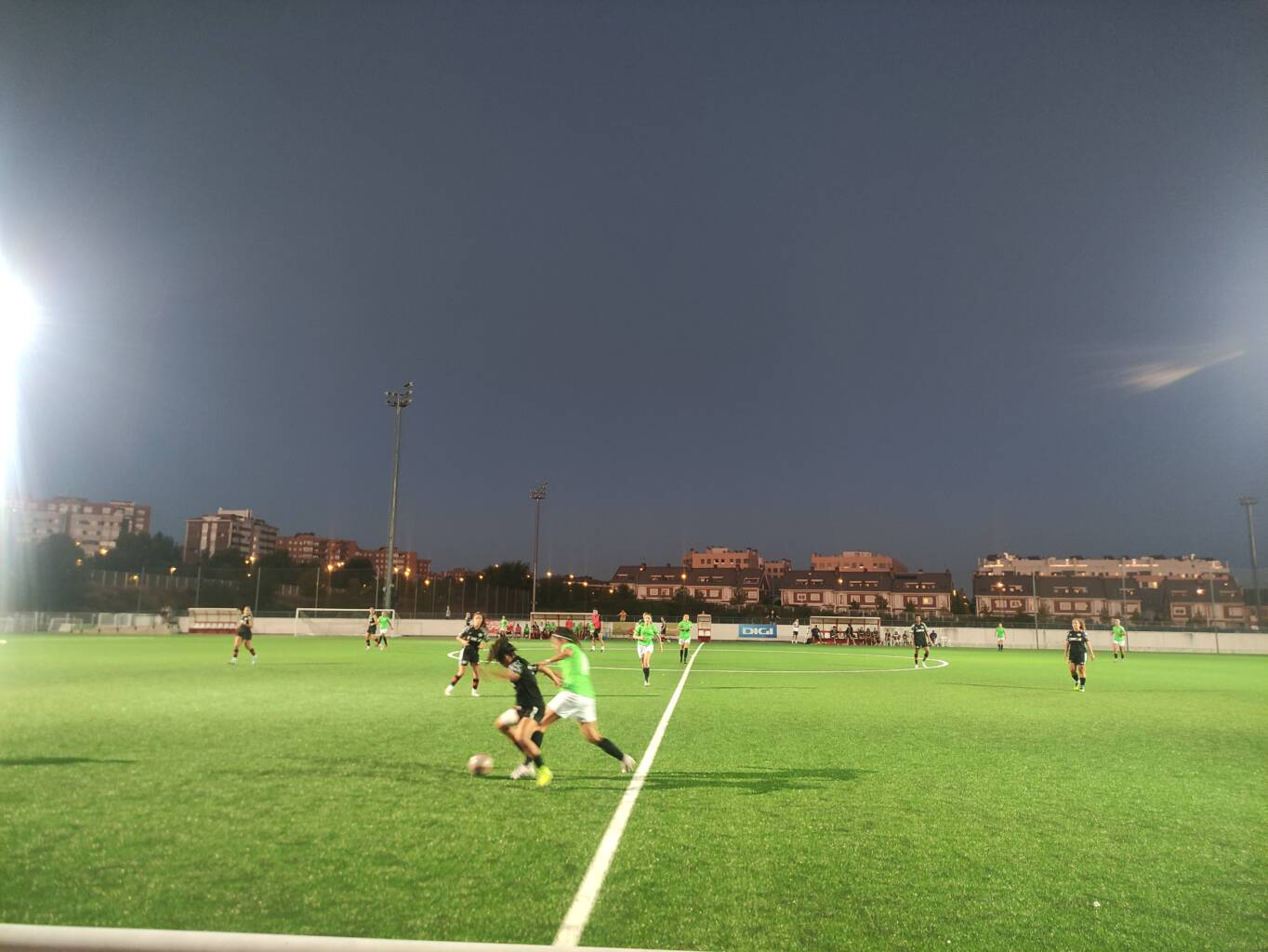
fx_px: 916
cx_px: 634
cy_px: 476
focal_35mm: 25
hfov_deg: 69.4
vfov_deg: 54.9
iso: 969
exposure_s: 1/33
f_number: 1.89
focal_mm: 5.43
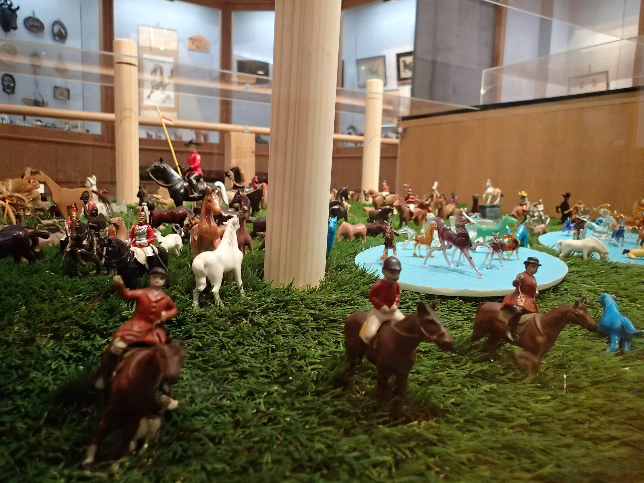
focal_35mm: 25
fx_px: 465
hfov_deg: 69.4
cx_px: 322
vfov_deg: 54.9
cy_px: 242
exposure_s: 1/60
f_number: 2
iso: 800
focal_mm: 4.5
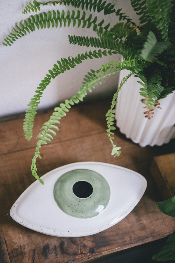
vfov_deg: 28.8
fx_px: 510
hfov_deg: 19.5
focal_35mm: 70
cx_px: 88
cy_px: 132
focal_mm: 70
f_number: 2.8
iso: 3200
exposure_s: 1/500
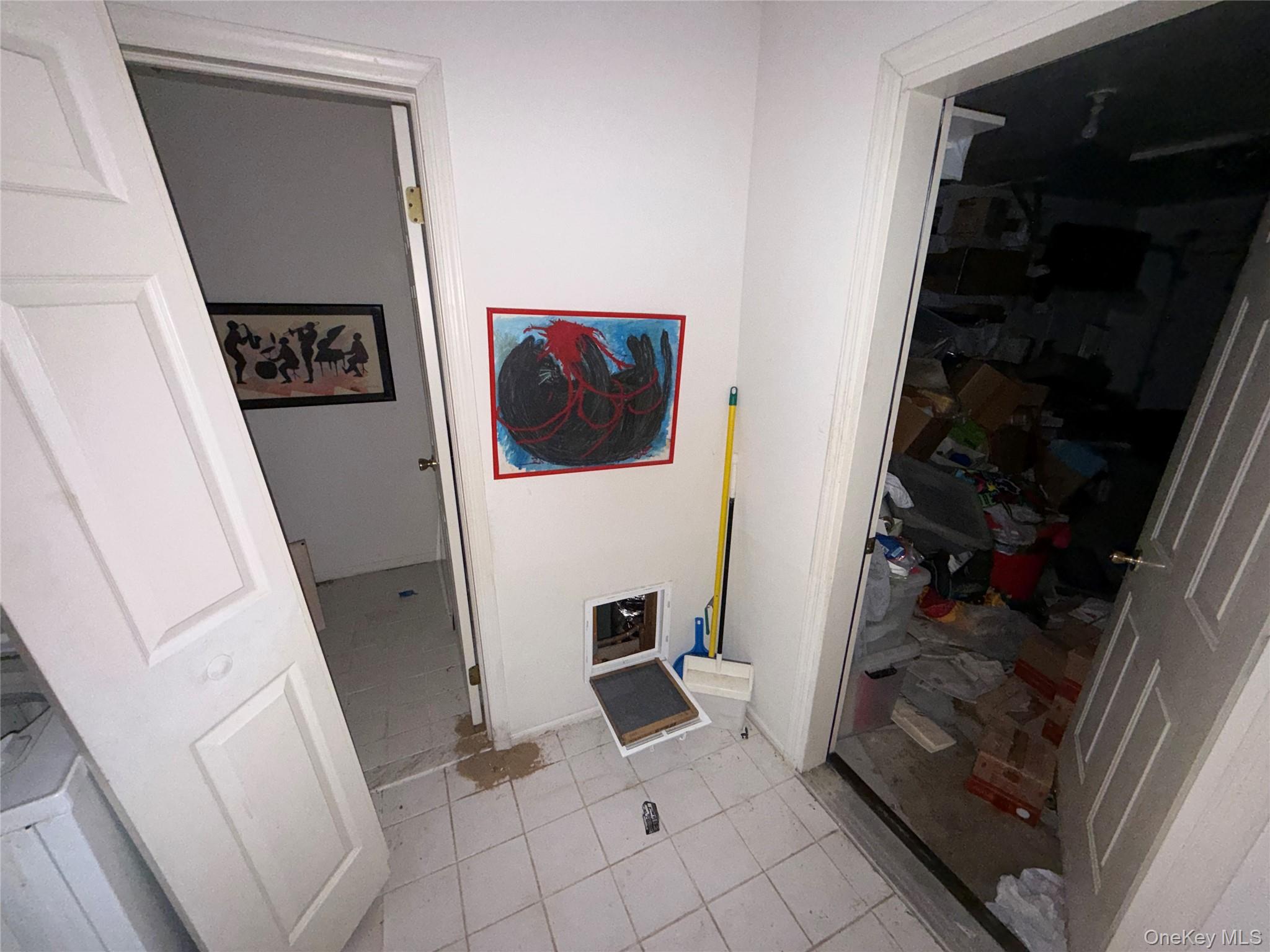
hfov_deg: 102.1
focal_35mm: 14
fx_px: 514
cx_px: 635
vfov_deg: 85.7
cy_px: 476
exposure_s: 1/30
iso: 200
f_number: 2.2
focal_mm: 2.22
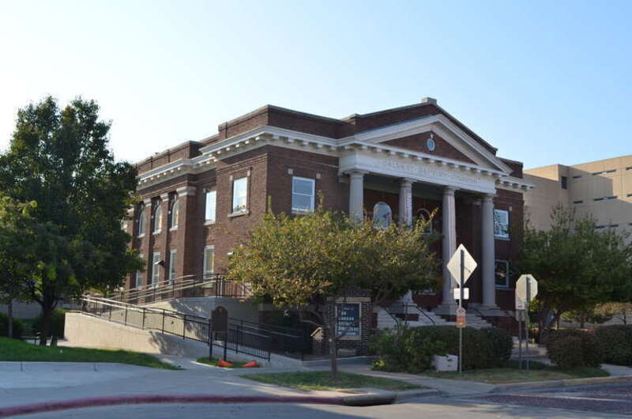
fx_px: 683
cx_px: 316
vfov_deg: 34.1
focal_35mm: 39
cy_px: 210
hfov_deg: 49.6
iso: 400
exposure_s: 1/400
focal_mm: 26
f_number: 10
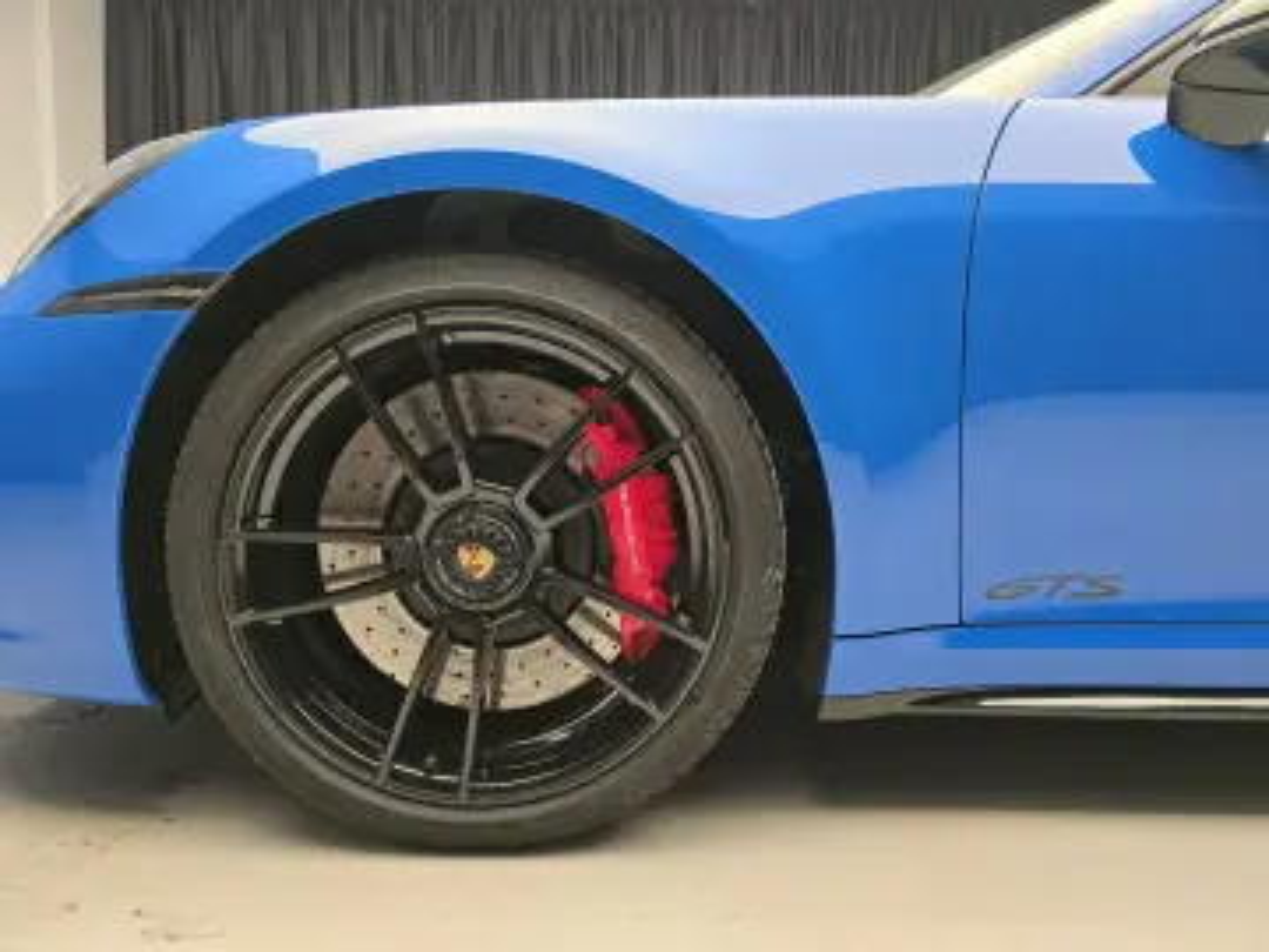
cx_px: 634
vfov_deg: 58.9
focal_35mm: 23
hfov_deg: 73.9
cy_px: 476
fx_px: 843
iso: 200
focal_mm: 6.3
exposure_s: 1/100
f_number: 1.7
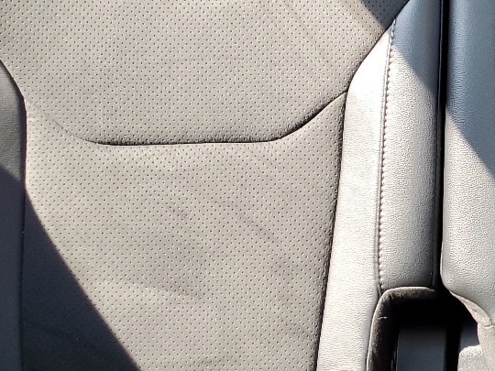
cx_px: 628
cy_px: -80
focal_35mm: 77
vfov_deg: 18.1
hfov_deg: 22.8
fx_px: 1101
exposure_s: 1/60.2
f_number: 1.5
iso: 70
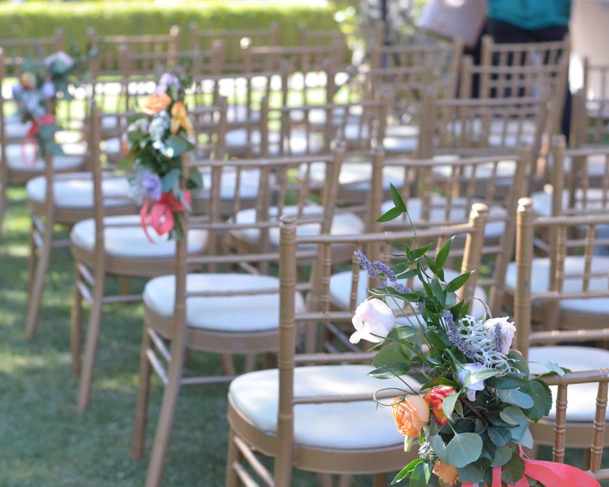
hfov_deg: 21.5
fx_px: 1604
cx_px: 238
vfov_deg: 17.3
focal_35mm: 89
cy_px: 245
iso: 3200
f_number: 3.5
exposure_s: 1/4000
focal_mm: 50
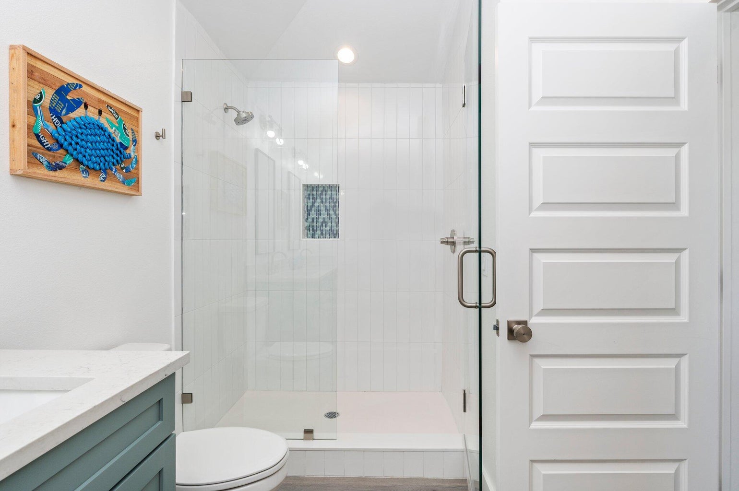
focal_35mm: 17
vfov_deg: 70.3
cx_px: 370
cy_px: 246
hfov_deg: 93.3
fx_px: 349
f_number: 9
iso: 320
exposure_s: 1/60
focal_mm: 17
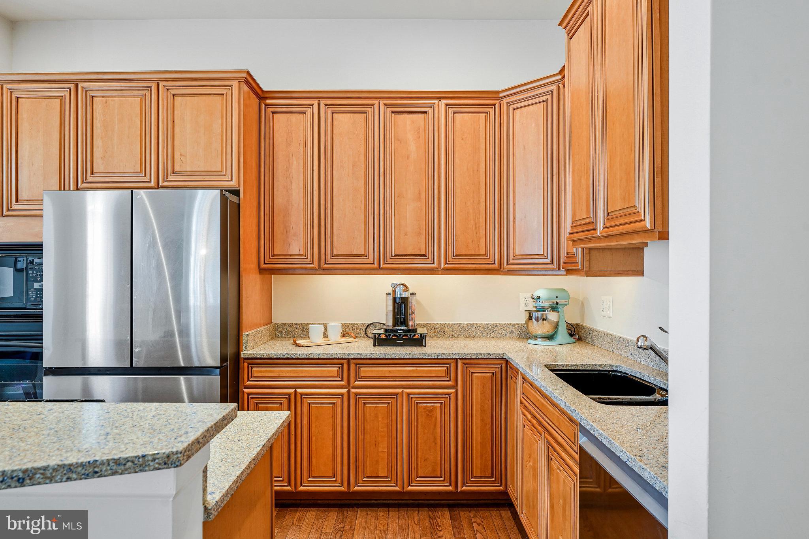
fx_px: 470
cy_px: 270
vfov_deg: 59.7
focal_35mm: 21
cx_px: 404
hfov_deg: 81.5
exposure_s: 1/5
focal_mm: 20.9
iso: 400
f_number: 8
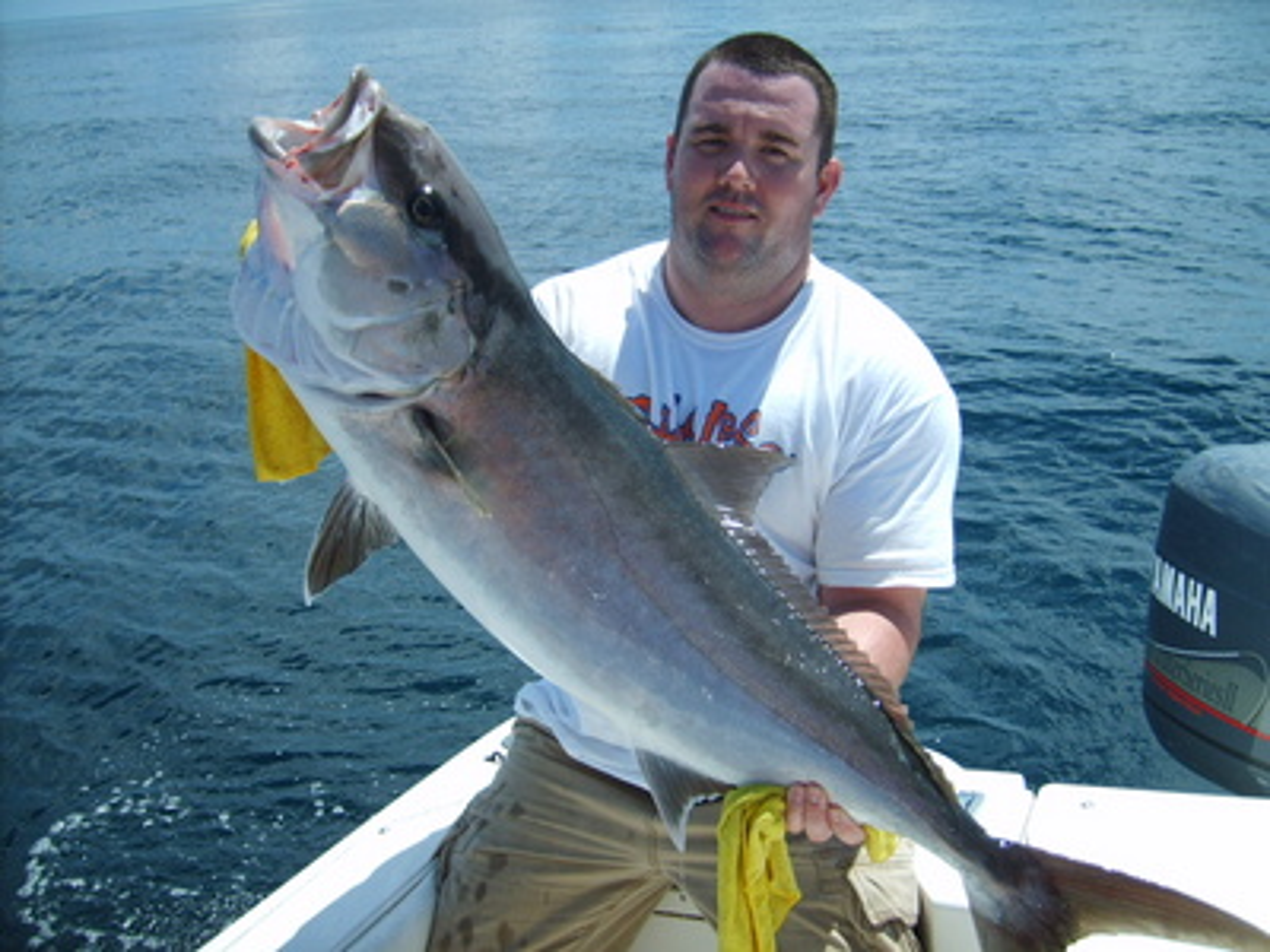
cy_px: 476
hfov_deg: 52.6
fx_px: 1284
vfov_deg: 40.7
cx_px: 635
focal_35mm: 35
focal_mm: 5.8
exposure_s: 1/250
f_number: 7.1
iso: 50
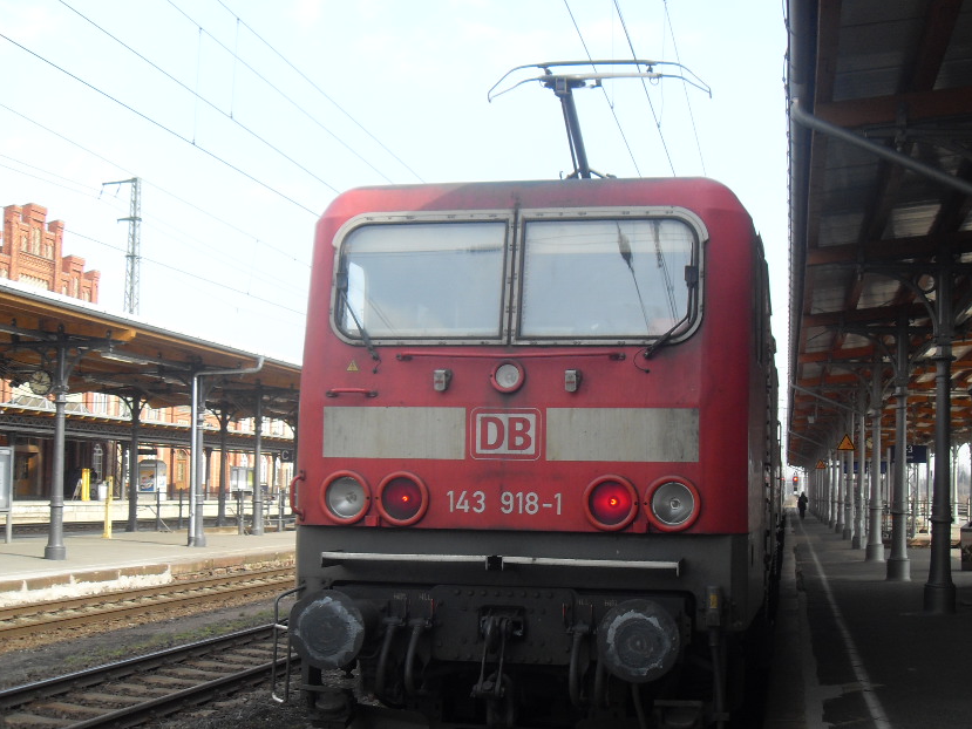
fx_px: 1180
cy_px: 374
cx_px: 589
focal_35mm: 42
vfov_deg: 34.4
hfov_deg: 44.5
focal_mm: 6.3
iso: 80
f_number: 7
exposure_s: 1/60
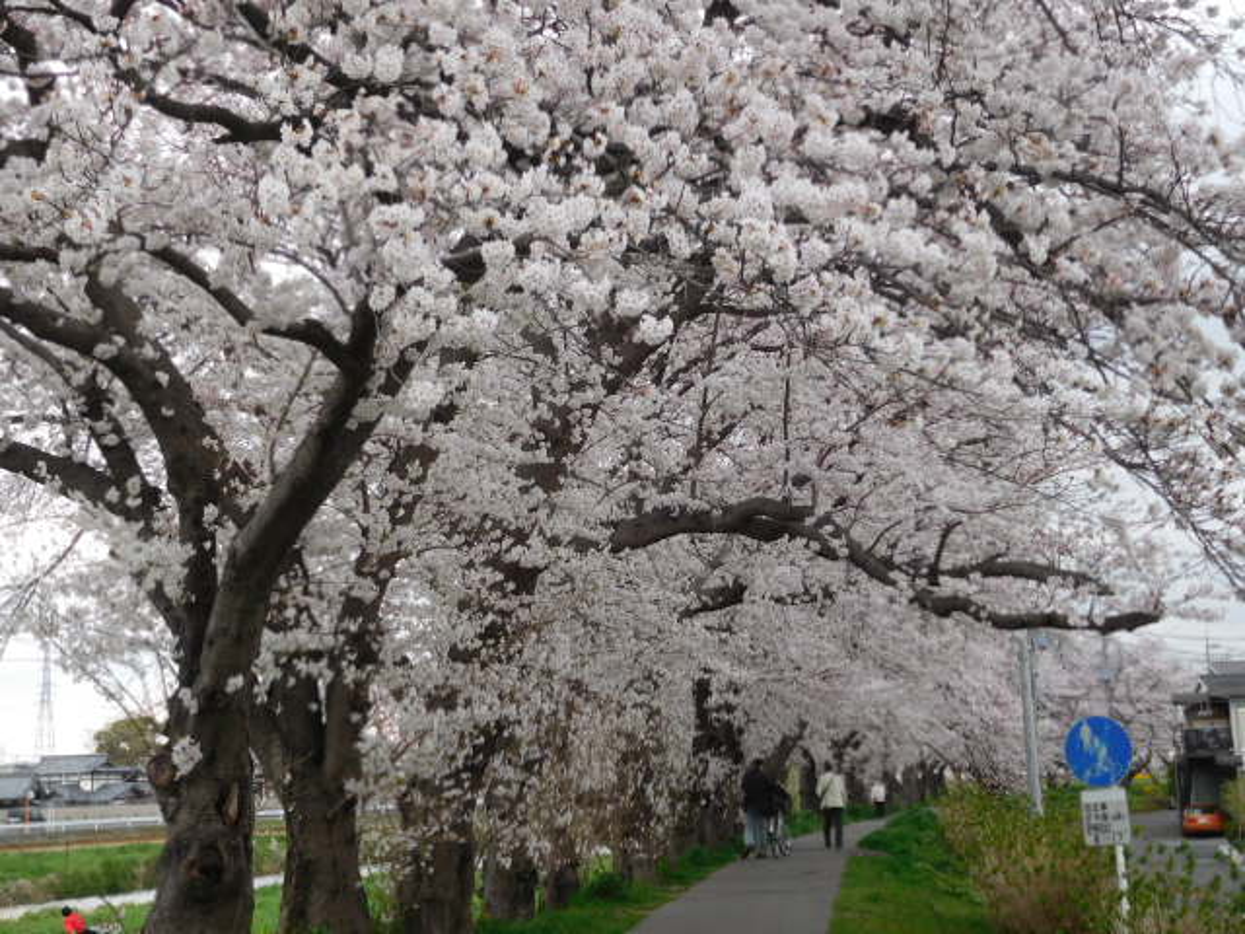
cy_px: 467
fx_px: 1798
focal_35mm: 50
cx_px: 622
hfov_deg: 38.2
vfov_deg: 29.1
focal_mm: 8.9
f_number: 4.1
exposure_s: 1/160
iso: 125
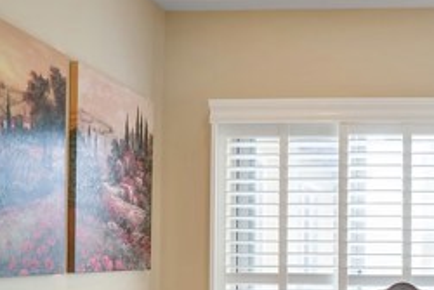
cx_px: 415
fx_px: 555
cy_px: 260
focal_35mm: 46
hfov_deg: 38.8
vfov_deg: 28.2
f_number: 8
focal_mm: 18
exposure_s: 1/50
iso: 125
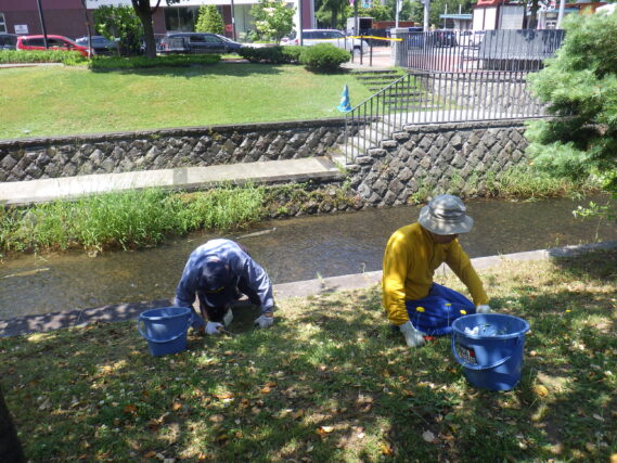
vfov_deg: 49.8
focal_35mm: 28
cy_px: 232
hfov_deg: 63.4
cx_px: 308
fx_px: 499
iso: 125
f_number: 4.2
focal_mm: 5
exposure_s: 1/320
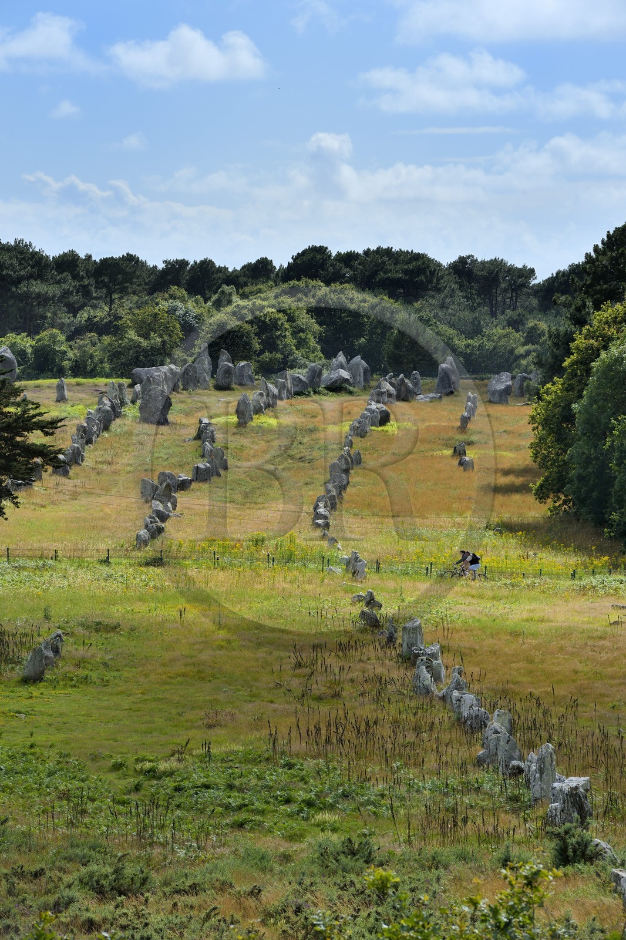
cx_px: 313
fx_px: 5219
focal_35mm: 200
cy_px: 470
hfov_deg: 6.9
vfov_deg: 10.3
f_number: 14
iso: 200
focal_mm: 200
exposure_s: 1/200
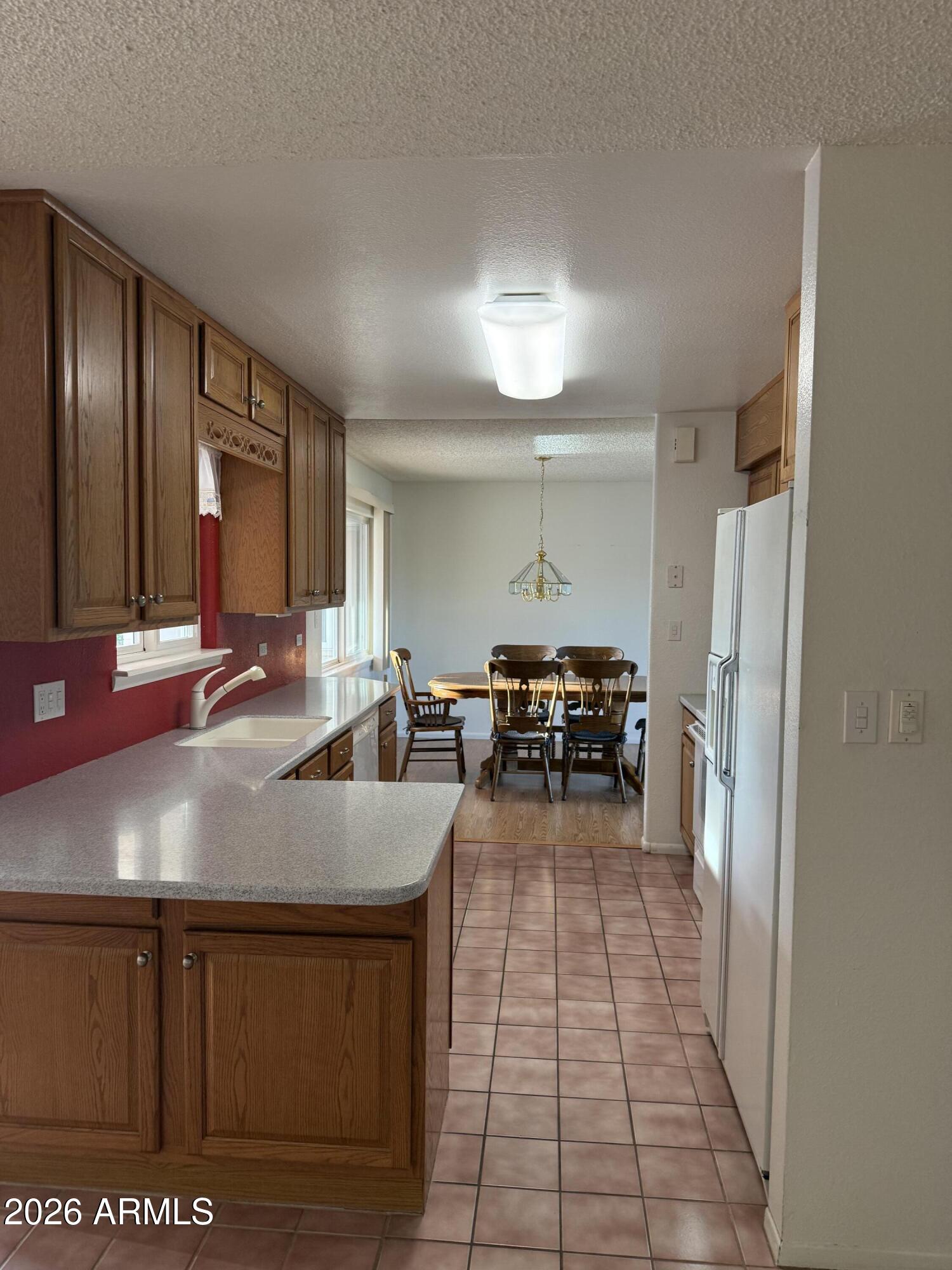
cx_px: 476
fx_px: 880
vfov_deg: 71.6
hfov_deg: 56.8
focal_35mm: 24
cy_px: 635
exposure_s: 1/98
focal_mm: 6.76
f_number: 1.78
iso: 200
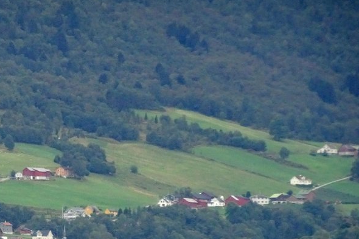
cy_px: 249
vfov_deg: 2.1
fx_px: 6500
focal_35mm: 652
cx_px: 55
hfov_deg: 3.2
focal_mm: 52.59
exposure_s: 1/250
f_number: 6.3
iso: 500
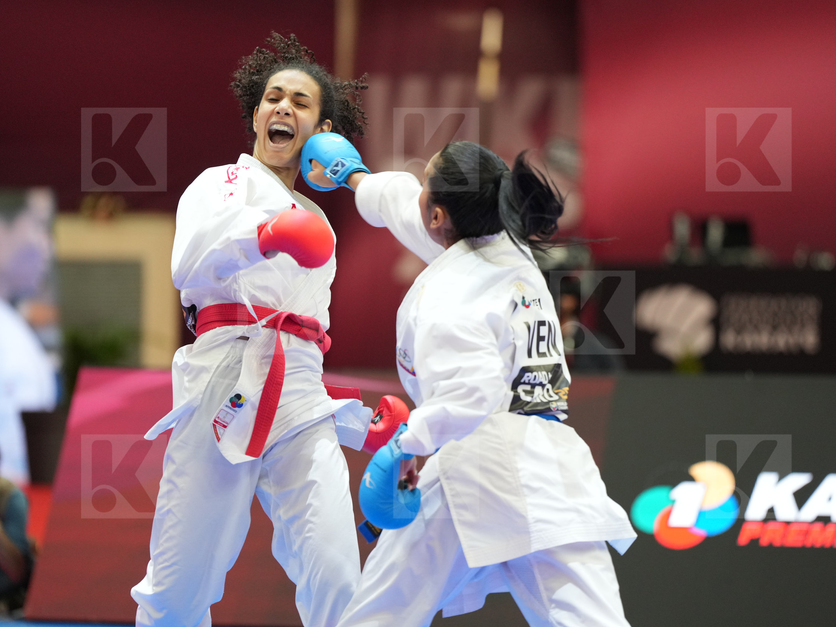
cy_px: 313
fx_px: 5240
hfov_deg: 9.1
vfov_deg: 6.8
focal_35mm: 217
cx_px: 436
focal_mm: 200
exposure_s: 1/1000
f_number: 2.8
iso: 2000
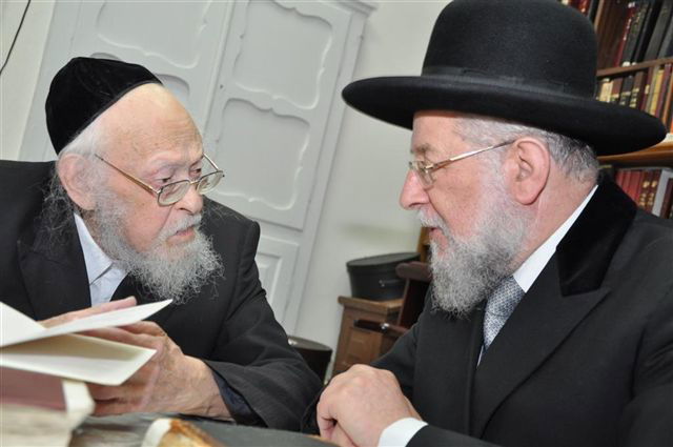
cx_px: 336
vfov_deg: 28.0
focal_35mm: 48
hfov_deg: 41.2
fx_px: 896
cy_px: 224
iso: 640
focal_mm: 32
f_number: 5
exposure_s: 1/60
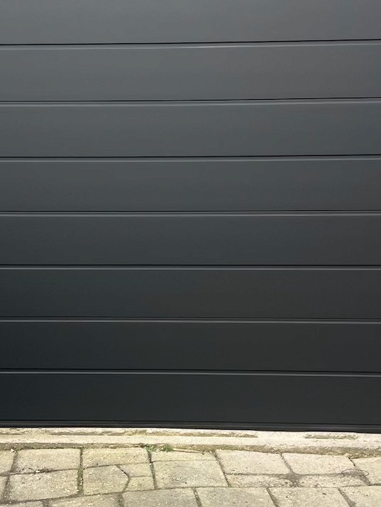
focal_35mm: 62
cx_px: 159
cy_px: 264
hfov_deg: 23.6
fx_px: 910
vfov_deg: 31.2
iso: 32
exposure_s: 1/132
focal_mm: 5.7
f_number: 1.5
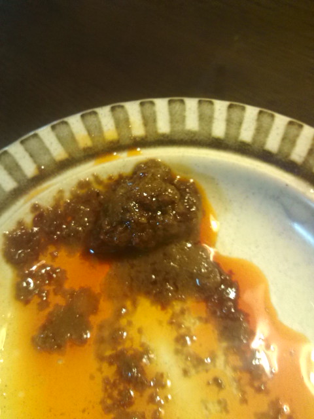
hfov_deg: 44.2
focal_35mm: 32
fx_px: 387
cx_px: 157
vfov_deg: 56.8
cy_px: 210
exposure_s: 1/3.9
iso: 102
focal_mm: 3.3
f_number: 2.8
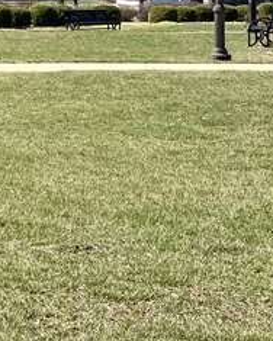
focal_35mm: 173
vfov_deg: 10.9
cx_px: -38
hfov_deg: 8.8
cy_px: -109
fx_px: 1747
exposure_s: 1/1776
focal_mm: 6
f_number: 2
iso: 20
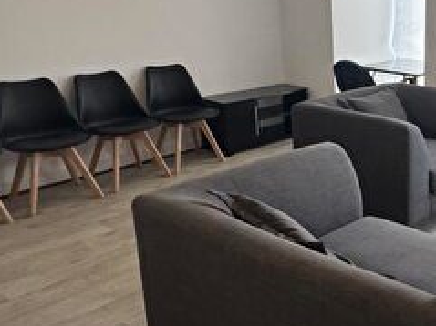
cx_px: 462
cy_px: 130
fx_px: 516
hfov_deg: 39.0
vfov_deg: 35.0
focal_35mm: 41
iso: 250
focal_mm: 2.22
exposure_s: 1/100
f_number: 2.2
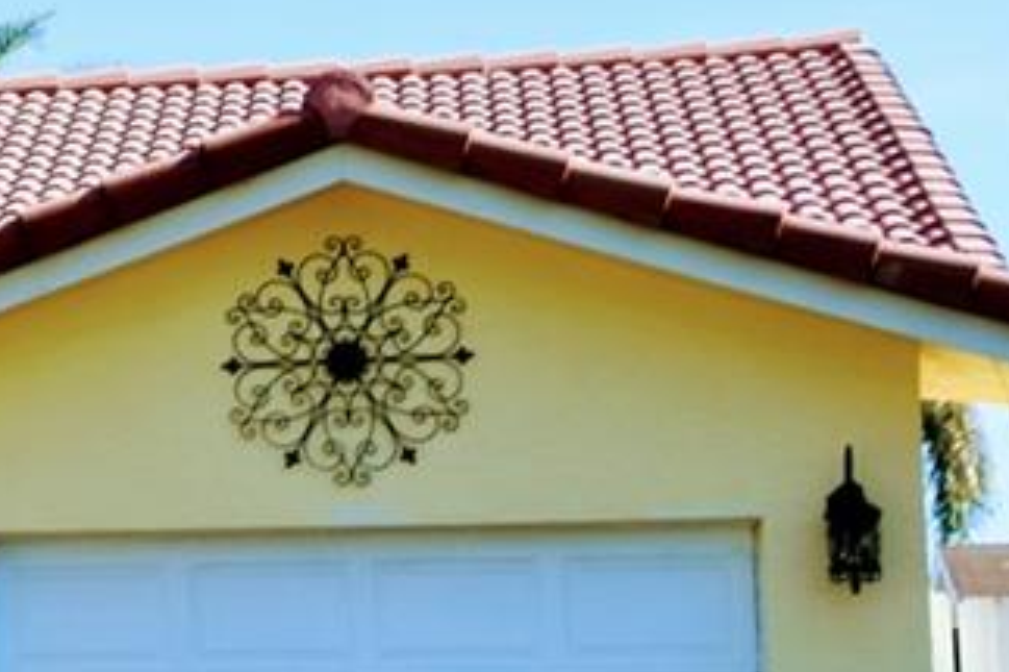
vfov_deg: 8.3
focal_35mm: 165
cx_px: -569
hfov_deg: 11.8
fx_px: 4622
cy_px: 394
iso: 100
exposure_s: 1/250
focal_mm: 35
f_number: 8
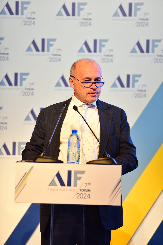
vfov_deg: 10.3
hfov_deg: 6.9
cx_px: 82
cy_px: 122
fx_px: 1357
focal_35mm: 200
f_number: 2.8
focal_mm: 200
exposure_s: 1/125
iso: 800
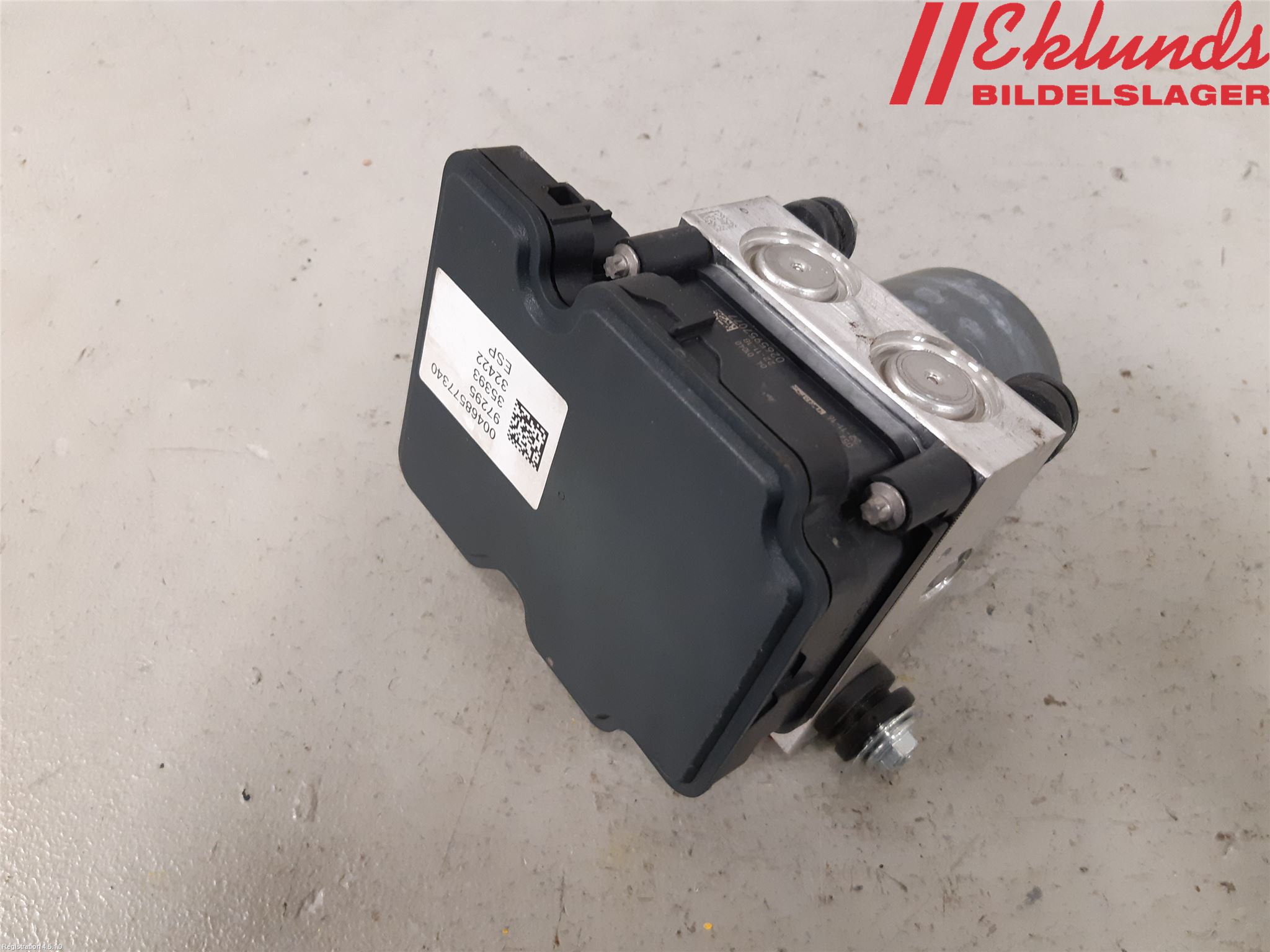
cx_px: 635
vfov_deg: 53.1
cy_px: 476
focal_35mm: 26
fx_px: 954
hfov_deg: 67.3
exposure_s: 1/50
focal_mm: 3.93
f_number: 1.7
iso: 250
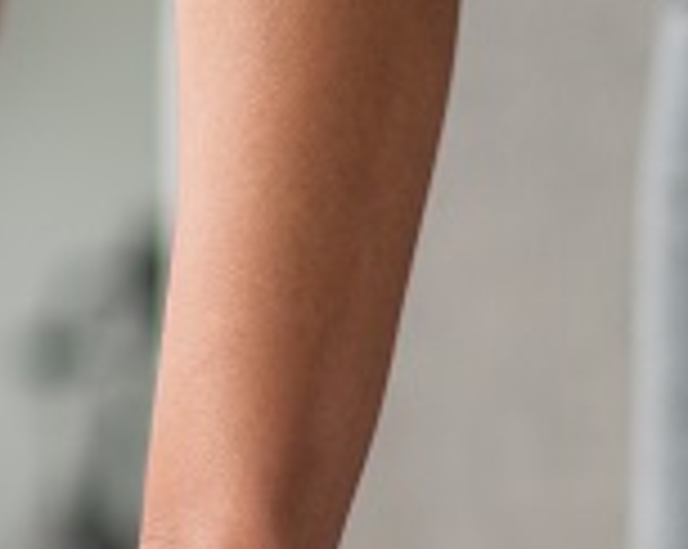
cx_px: -27
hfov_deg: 14.7
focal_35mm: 129
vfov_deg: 11.7
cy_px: 657
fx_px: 2623
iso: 400
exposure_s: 1/200
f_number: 1.6
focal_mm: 35
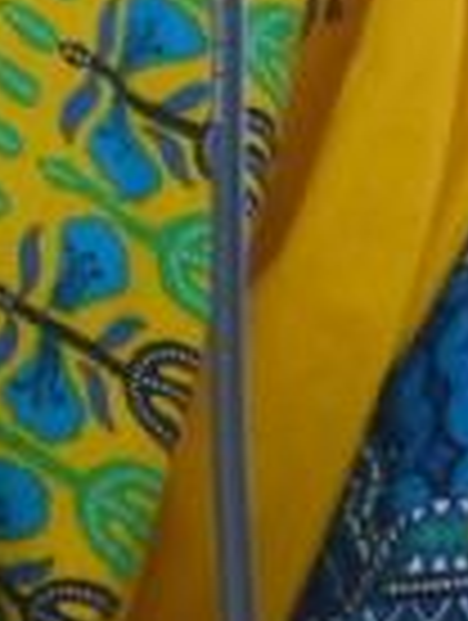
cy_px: -540
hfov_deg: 1.2
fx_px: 22661
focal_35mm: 1261
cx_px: -198
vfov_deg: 1.6
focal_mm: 30.7
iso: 250
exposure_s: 1/80
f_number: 3.8
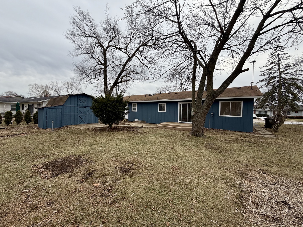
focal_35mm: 14
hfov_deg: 102.1
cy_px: 114
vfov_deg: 85.7
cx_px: 152
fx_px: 123
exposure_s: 1/502
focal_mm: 2.22
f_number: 2.2
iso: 50
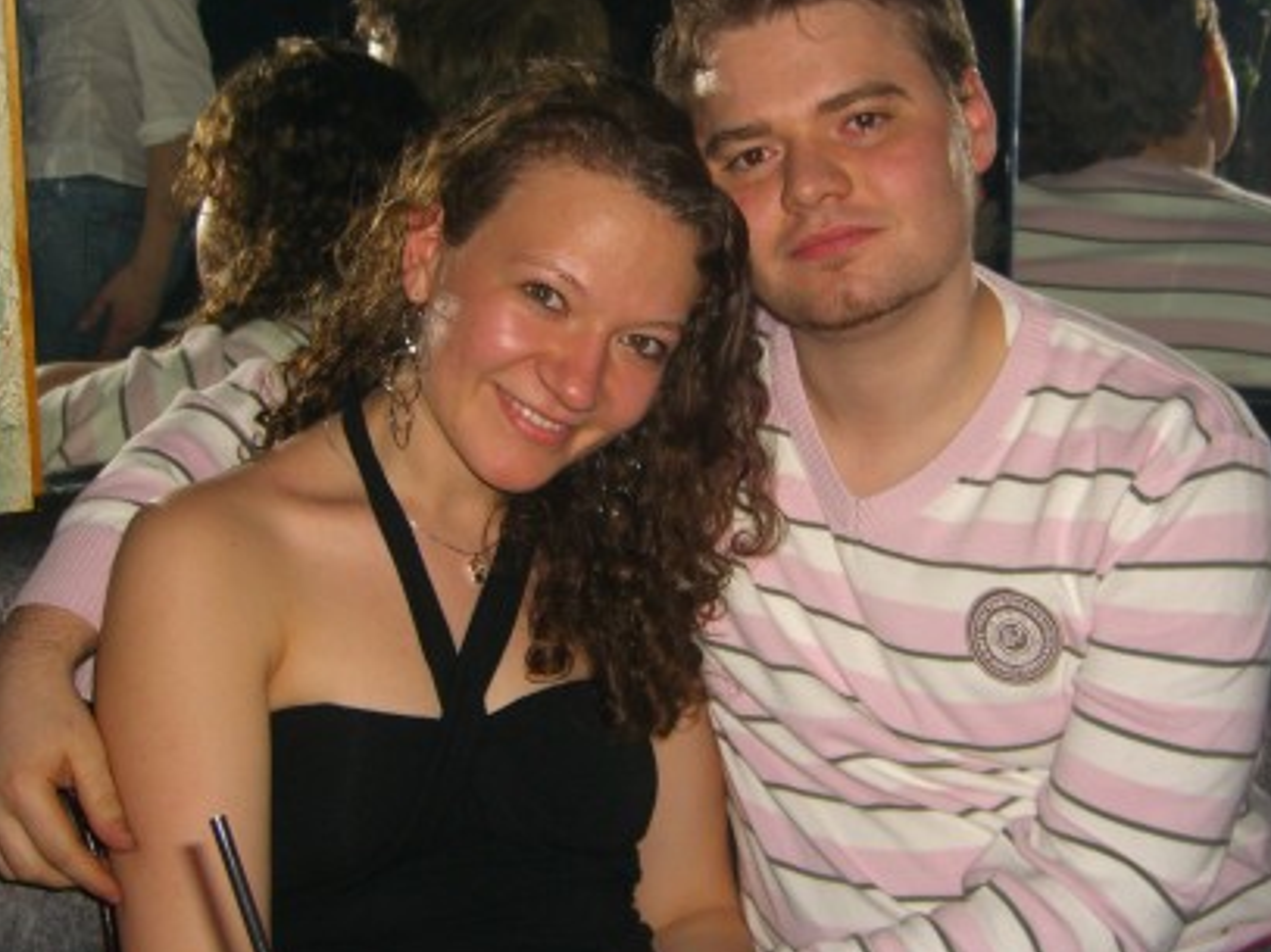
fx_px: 2056
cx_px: 734
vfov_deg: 26.1
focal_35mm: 56
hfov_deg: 34.3
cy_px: 400
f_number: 2.8
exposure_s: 1/60
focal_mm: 7.9
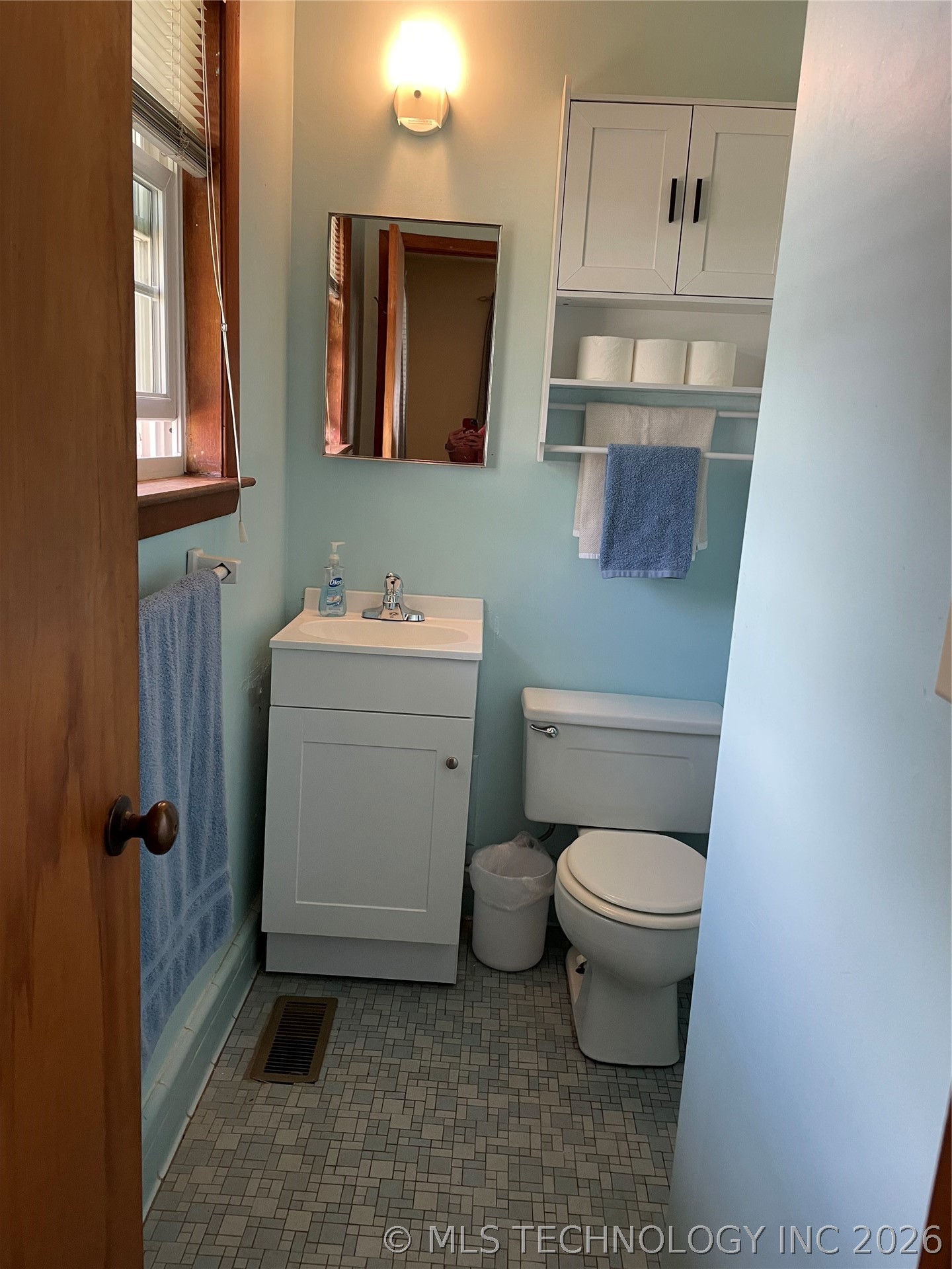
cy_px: 634
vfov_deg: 67.3
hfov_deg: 53.1
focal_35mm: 26
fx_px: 953
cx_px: 476
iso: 100
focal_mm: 4.2
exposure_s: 1/60
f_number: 1.6
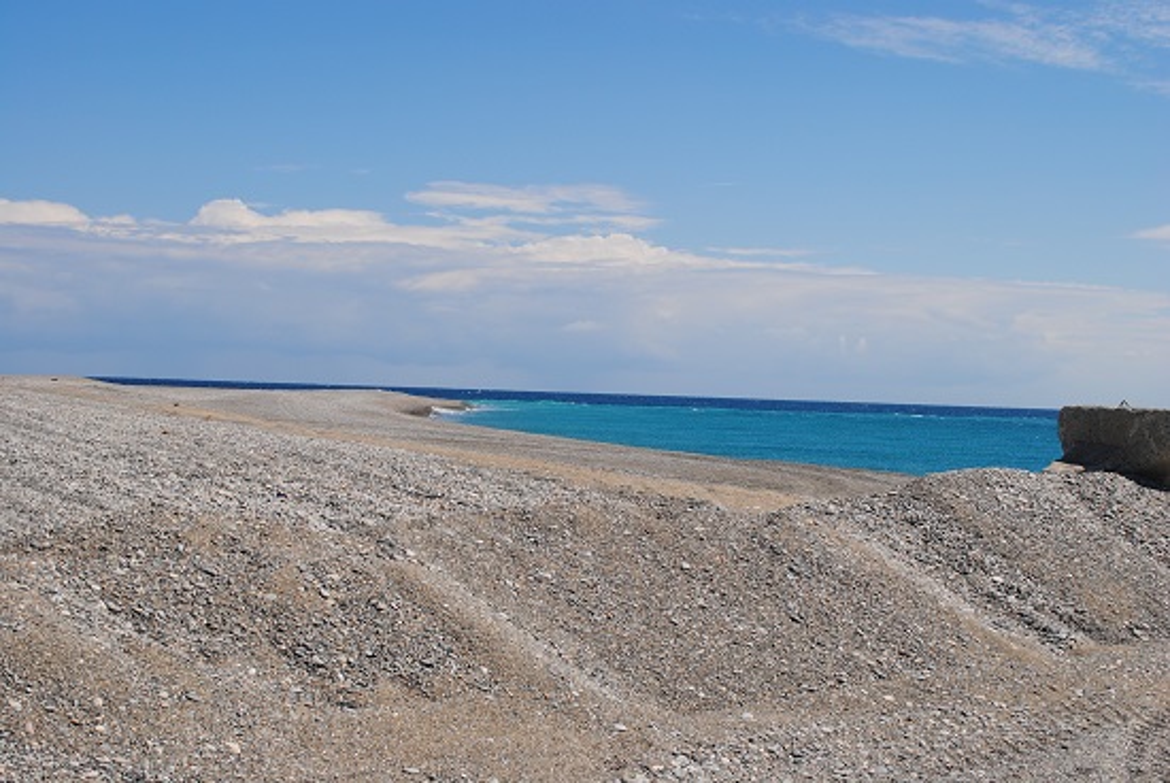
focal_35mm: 48
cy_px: 392
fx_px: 1562
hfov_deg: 41.1
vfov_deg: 28.1
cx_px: 585
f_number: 9
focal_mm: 32
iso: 100
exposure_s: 1/320
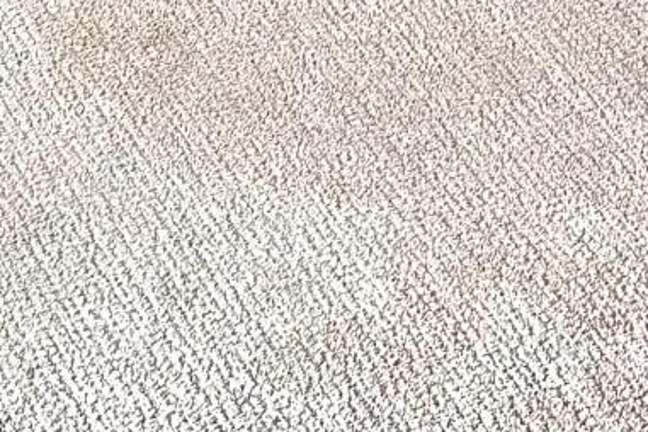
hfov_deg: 9.6
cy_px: -1034
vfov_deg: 5.8
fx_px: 3834
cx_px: 726
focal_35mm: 213
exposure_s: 1/121
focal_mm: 5.96
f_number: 1.6
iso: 80
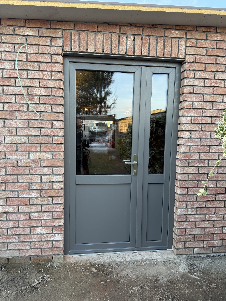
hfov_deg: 56.8
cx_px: 113
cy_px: 150
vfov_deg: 71.6
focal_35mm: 24
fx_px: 209
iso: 64
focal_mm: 6.76
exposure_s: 1/126
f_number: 1.78
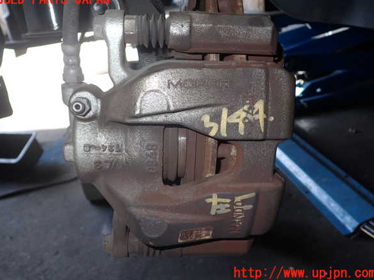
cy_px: 136
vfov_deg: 45.4
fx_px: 335
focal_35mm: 31
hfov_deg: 58.4
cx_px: 186
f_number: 6.3
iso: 200
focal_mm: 5.4
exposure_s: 1/30
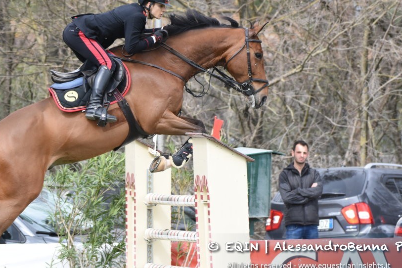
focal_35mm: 489
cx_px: 143
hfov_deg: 4.2
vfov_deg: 2.8
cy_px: 119
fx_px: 5460
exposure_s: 1/1250
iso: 1000
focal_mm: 230
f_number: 5.6
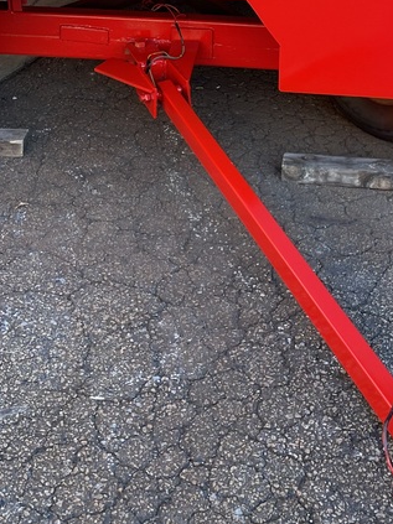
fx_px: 954
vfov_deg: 28.0
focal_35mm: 63
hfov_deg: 23.3
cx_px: 166
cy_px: -52
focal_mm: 4.2
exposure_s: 1/121
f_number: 1.6
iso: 32
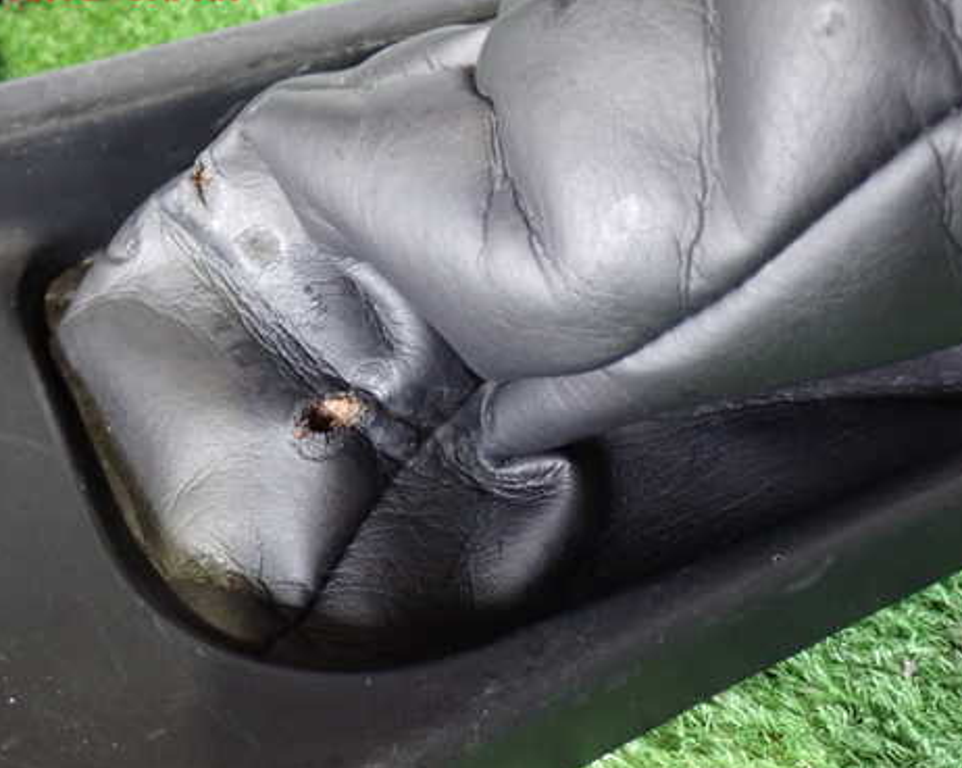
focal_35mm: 52
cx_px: 485
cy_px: 429
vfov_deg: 29.1
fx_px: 1480
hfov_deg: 36.0
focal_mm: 7.31
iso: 800
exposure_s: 1/13
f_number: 2.8
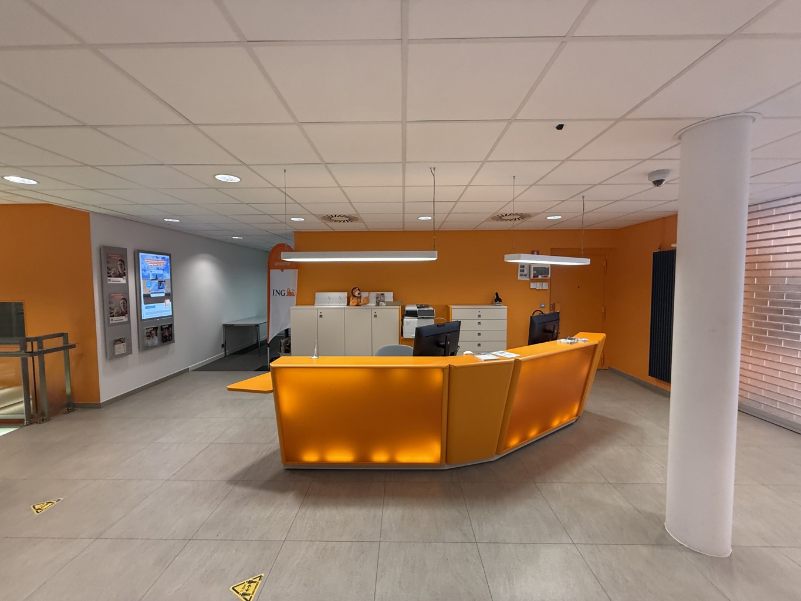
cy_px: 300
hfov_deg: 102.1
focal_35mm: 14
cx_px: 400
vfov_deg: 85.7
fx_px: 324
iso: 250
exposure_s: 1/100
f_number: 2.2
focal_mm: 2.22
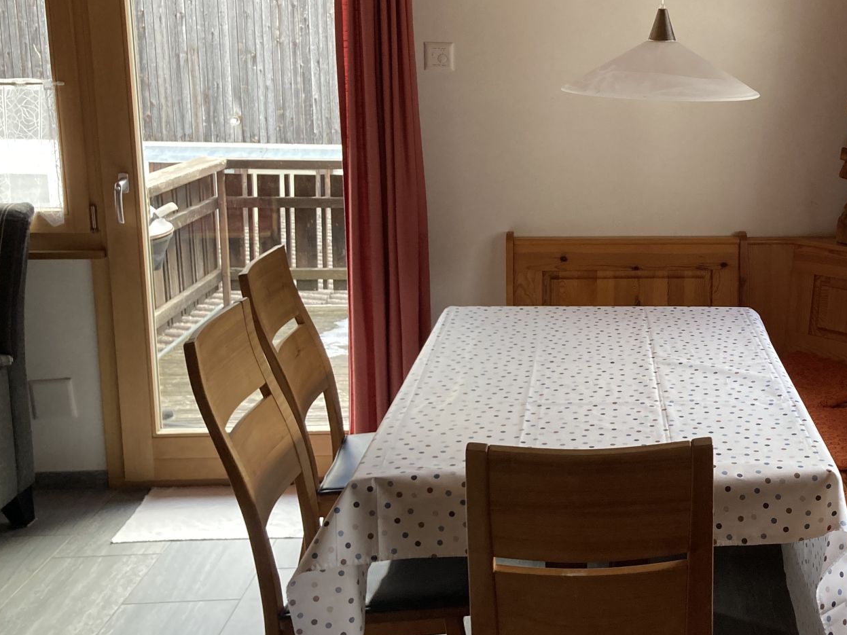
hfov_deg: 39.4
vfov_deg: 31.4
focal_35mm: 46
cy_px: 238
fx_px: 1125
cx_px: 691
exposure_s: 1/60
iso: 125
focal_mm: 3.99
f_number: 1.8
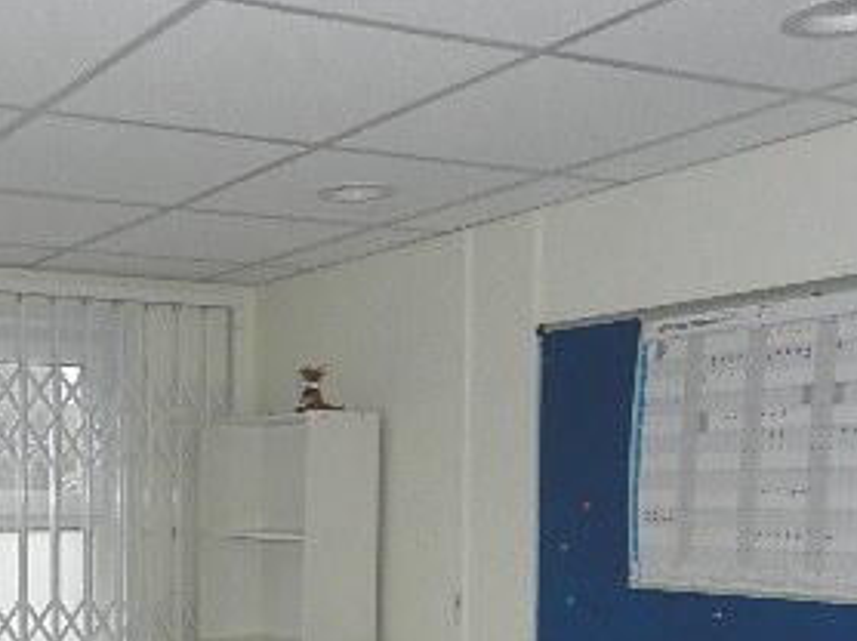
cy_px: 576
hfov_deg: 34.3
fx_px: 1311
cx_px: 96
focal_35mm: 53
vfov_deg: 26.6
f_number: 3.4
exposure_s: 1/30
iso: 200
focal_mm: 4
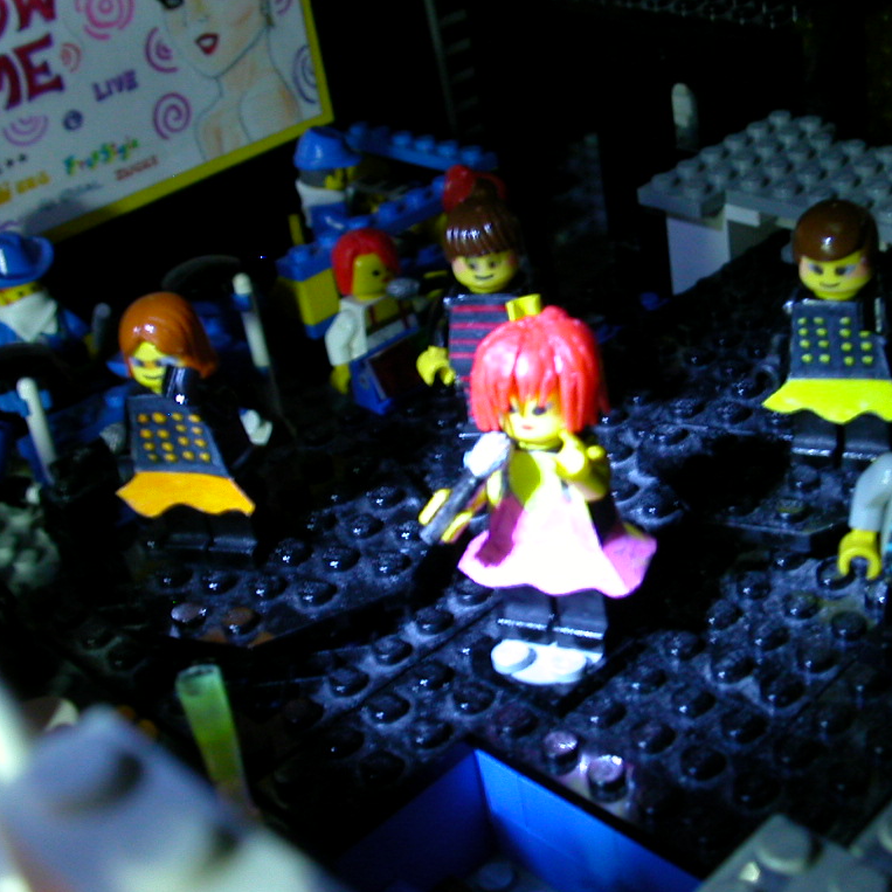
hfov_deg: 33.3
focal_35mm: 51
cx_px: 547
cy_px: 448
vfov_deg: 33.4
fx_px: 1487
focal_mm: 6.6
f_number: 2.9
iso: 200
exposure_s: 1/2.5
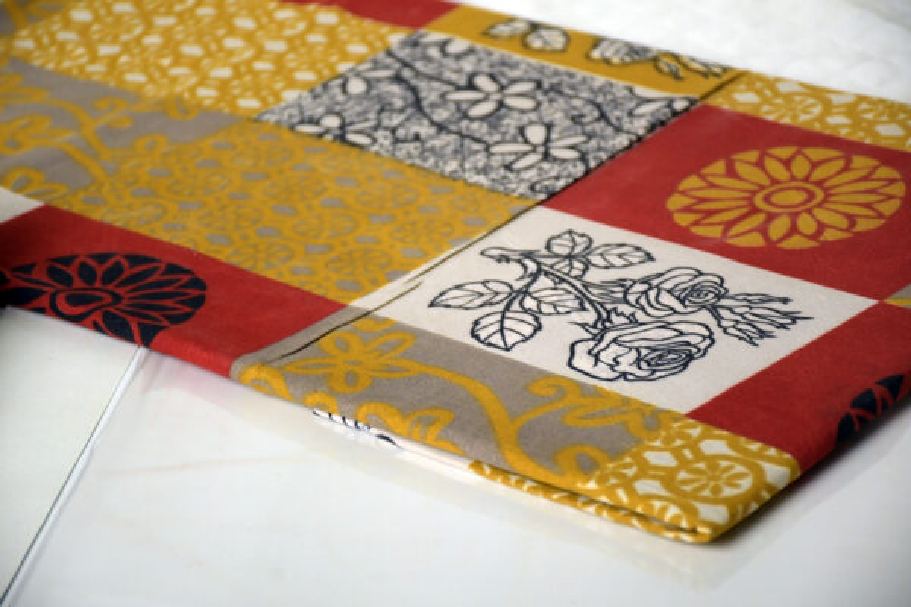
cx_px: 456
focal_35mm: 142
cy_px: 304
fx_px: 3593
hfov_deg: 14.4
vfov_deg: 9.7
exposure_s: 1/200
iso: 1600
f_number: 5.6
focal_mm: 95
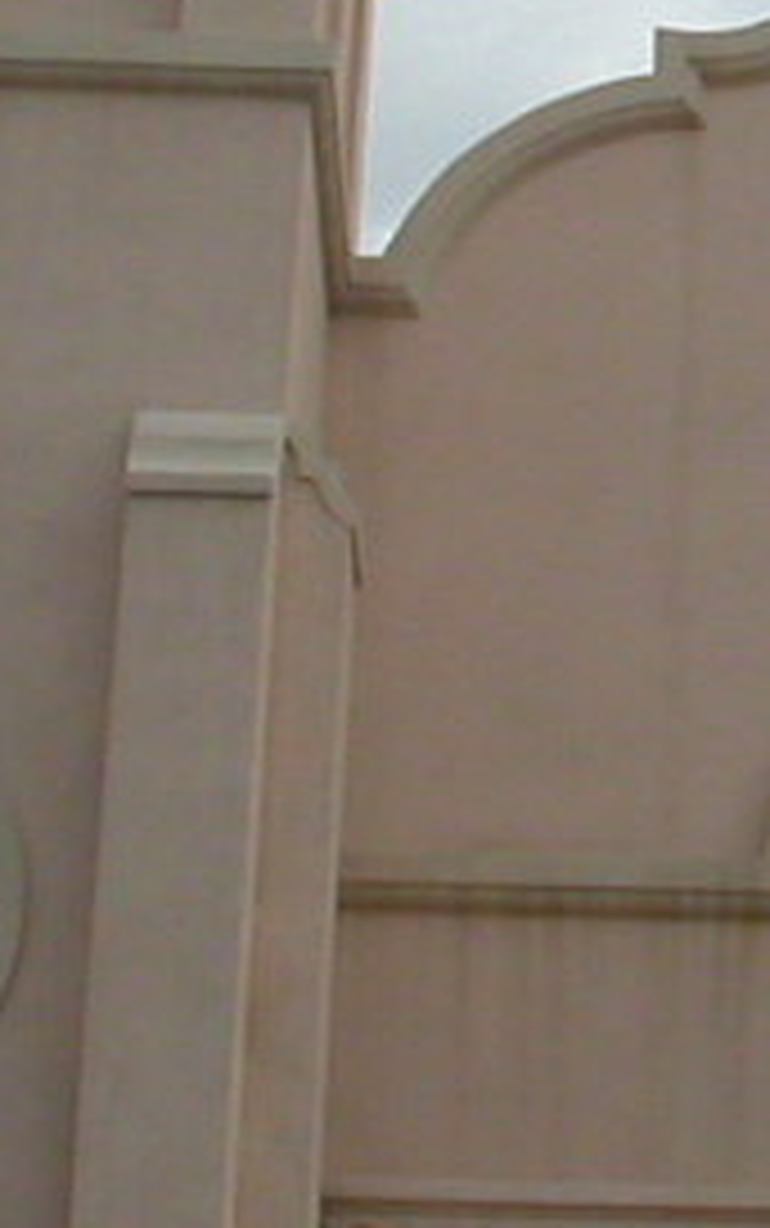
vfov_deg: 14.1
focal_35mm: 147
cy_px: 148
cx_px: 1283
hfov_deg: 8.6
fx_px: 4928
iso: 100
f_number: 4.5
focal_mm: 5.6
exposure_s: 1/703
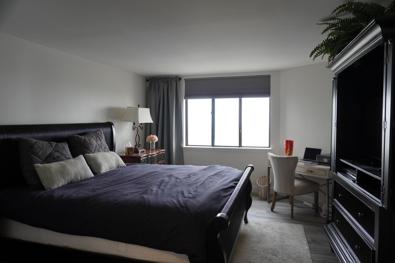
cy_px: 132
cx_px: 198
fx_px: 263
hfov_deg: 73.7
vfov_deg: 53.1
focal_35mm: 24
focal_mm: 16
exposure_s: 1/160
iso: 500
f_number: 4
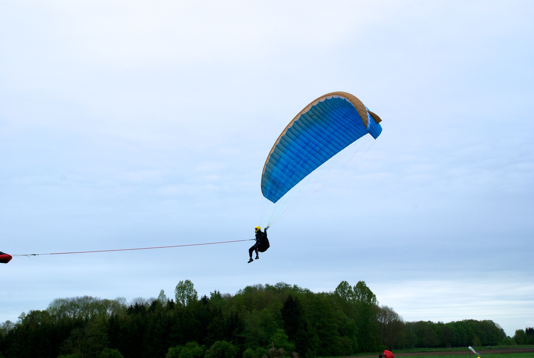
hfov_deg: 38.8
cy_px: 179
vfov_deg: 26.6
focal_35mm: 51
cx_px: 267
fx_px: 757
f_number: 9
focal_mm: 34
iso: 250
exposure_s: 1/320
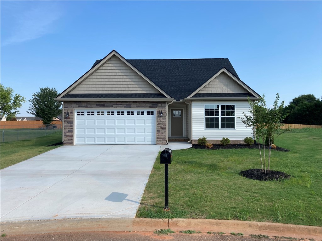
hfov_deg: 63.4
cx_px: 161
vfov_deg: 49.7
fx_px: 260
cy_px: 120
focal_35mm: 28
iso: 20
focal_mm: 3.99
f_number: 1.8
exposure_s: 1/1548
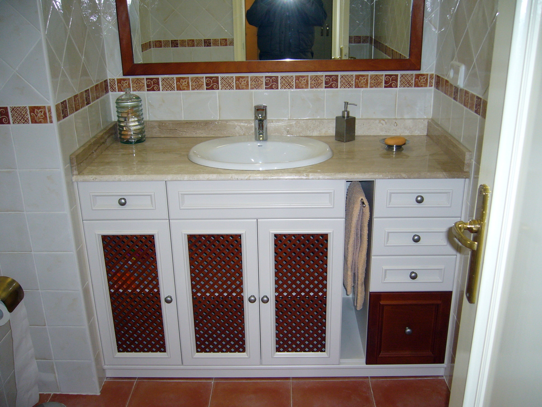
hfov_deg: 51.4
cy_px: 204
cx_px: 271
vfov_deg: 39.7
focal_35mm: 36
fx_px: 564
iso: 100
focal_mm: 6
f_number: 2.9
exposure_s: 1/30
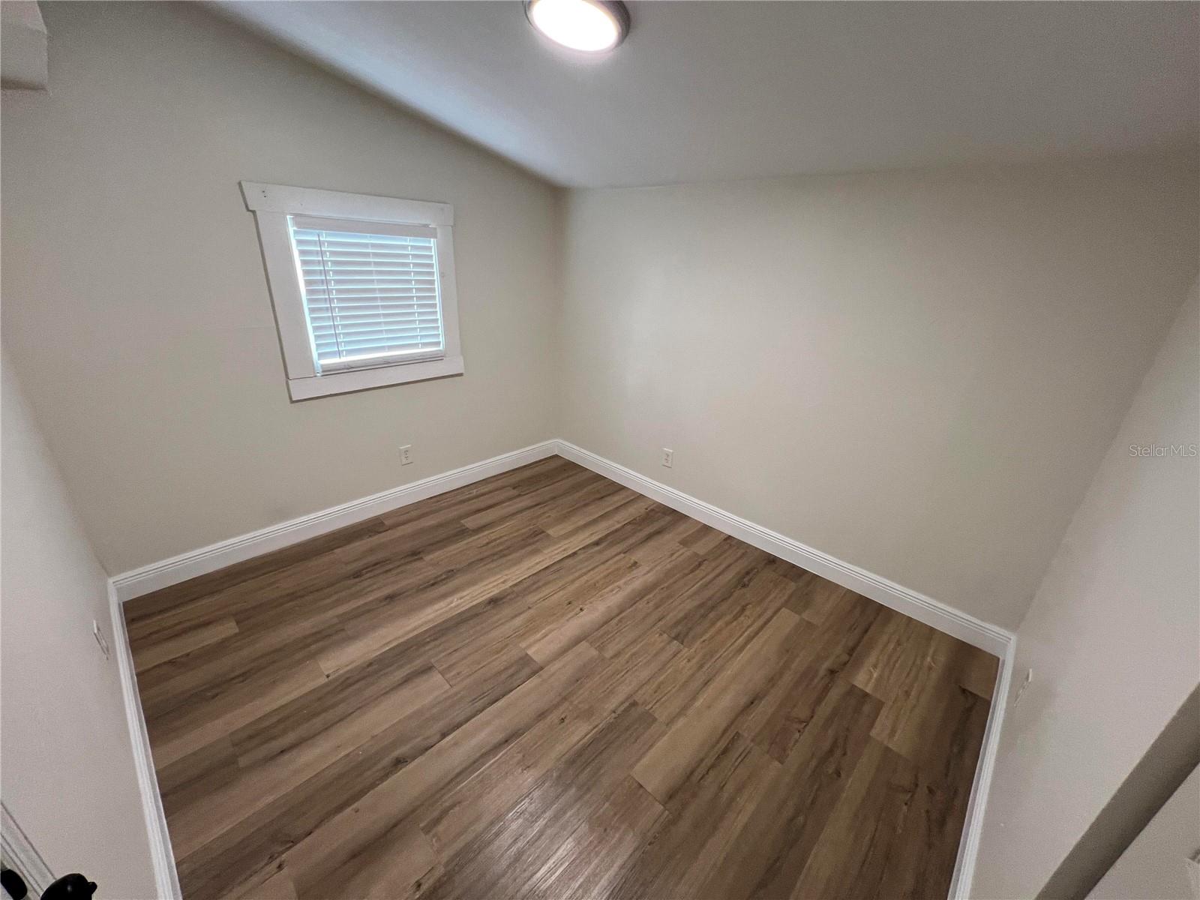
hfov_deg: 106.2
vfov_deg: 89.9
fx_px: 451
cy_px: 450
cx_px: 600
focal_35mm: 13
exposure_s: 1/60
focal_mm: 1.57
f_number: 1.8
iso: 125
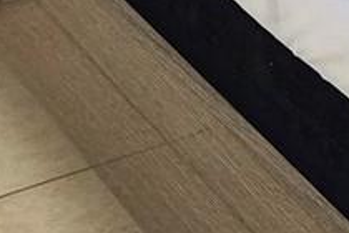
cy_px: -311
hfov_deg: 10.9
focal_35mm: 182
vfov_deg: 7.1
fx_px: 1764
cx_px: 499
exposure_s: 1/180
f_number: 1.8
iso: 200
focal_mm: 5.4
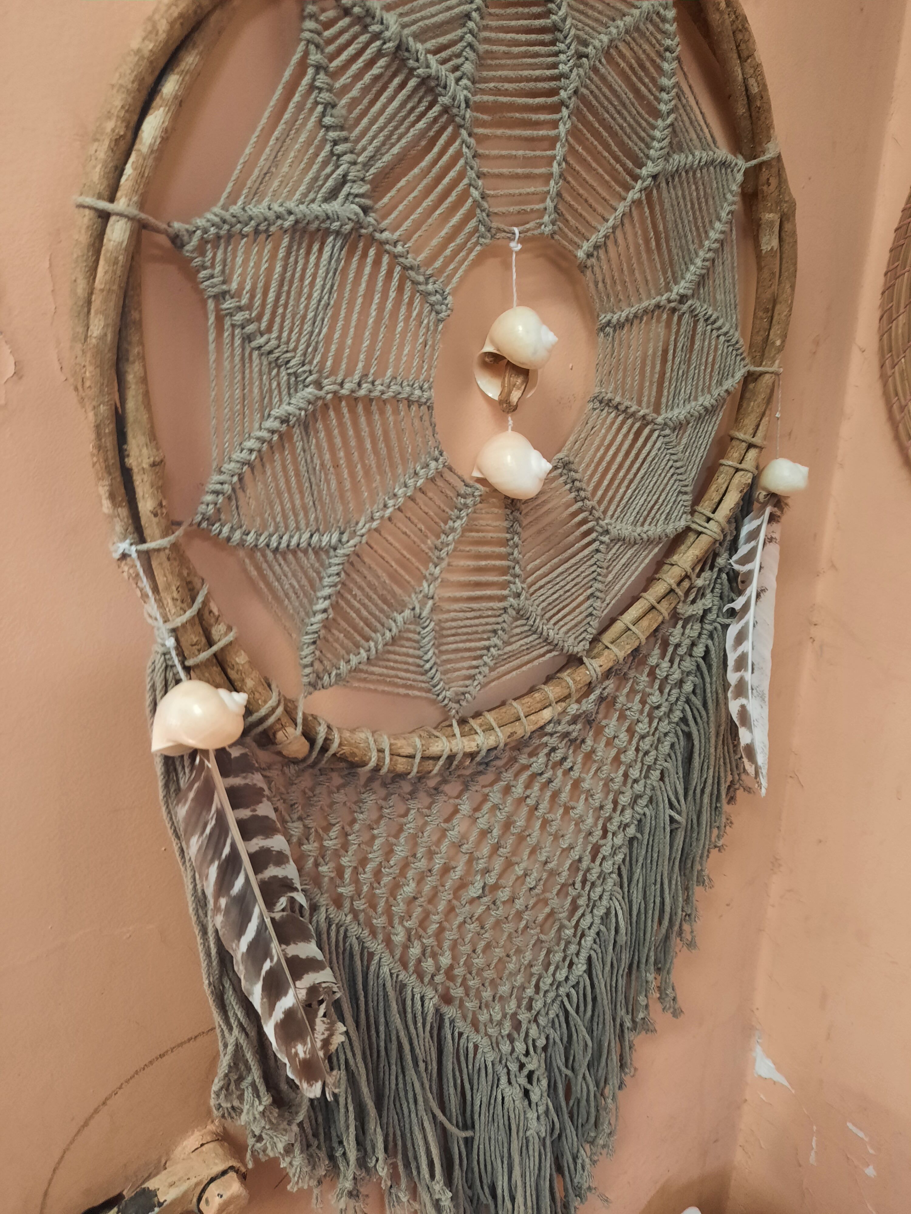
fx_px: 877
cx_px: 456
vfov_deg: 69.4
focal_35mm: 25
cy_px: 607
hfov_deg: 54.9
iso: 320
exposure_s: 1/33
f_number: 2
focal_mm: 4.6
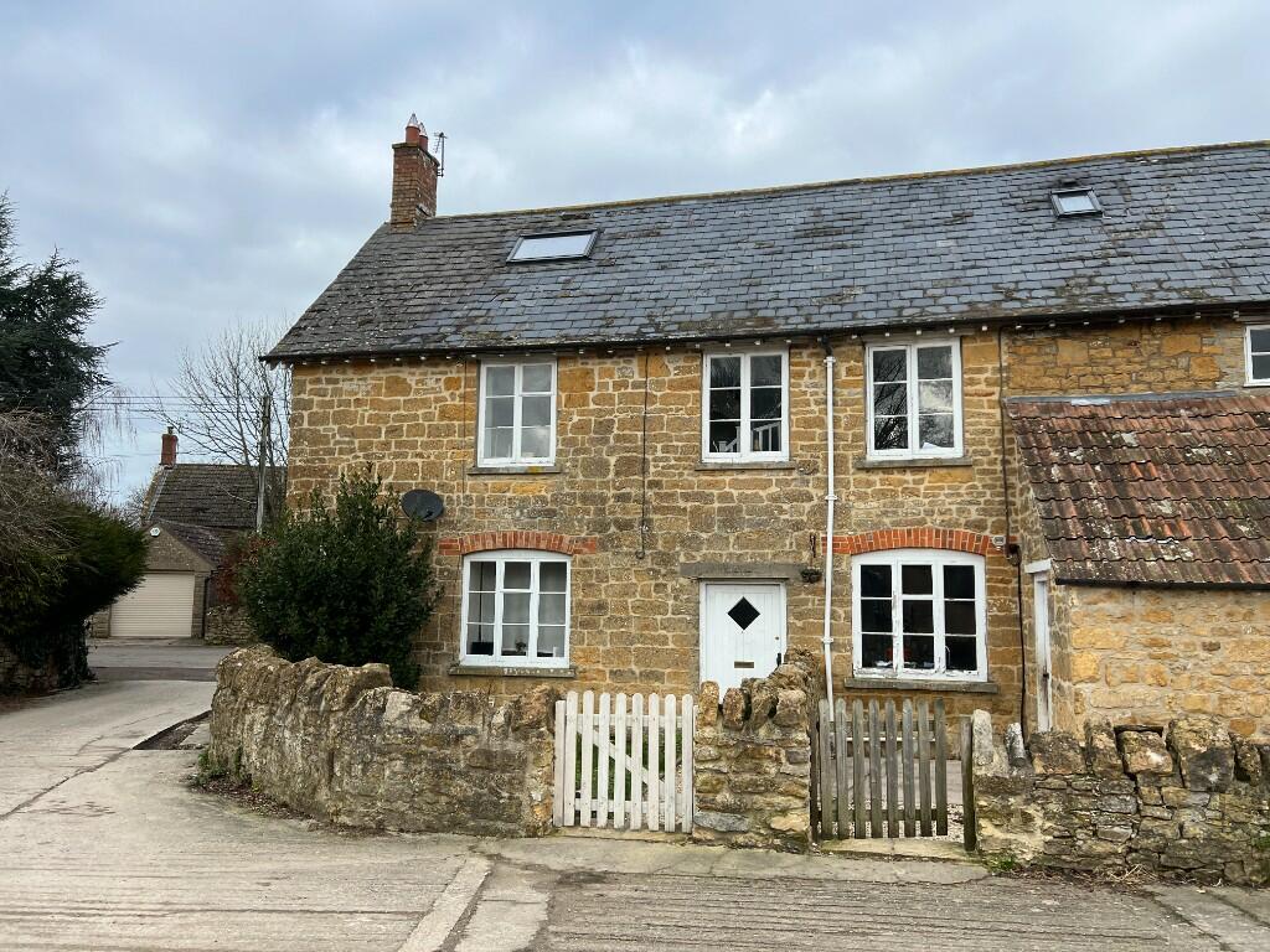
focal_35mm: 26
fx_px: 954
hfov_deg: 67.3
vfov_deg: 53.1
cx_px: 635
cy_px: 476
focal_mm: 5.7
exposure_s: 1/1449
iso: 50
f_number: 1.5
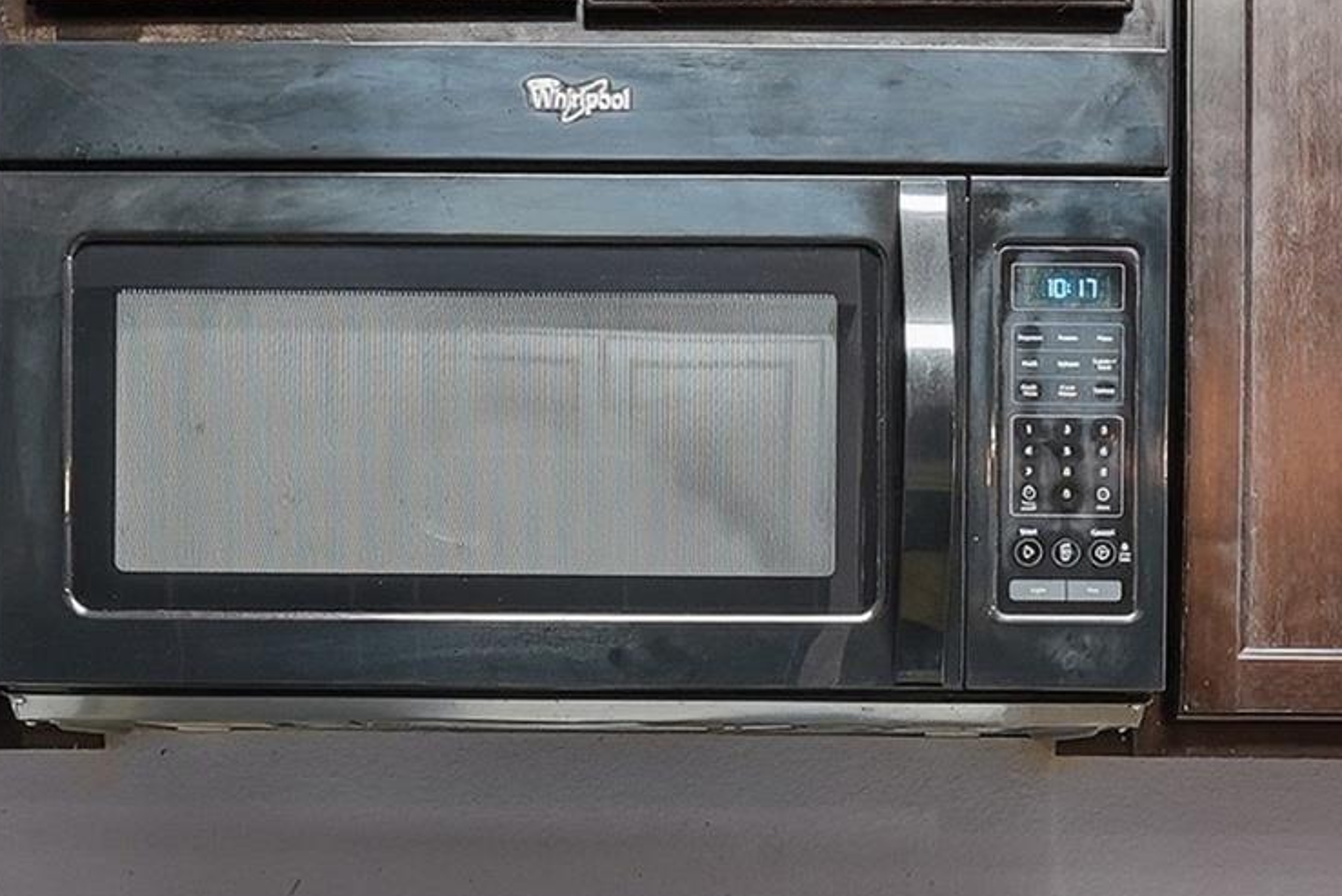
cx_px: 607
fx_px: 2424
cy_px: 796
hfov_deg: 30.9
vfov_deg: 20.5
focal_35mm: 65
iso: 250
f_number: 9
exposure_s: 1/15
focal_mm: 16
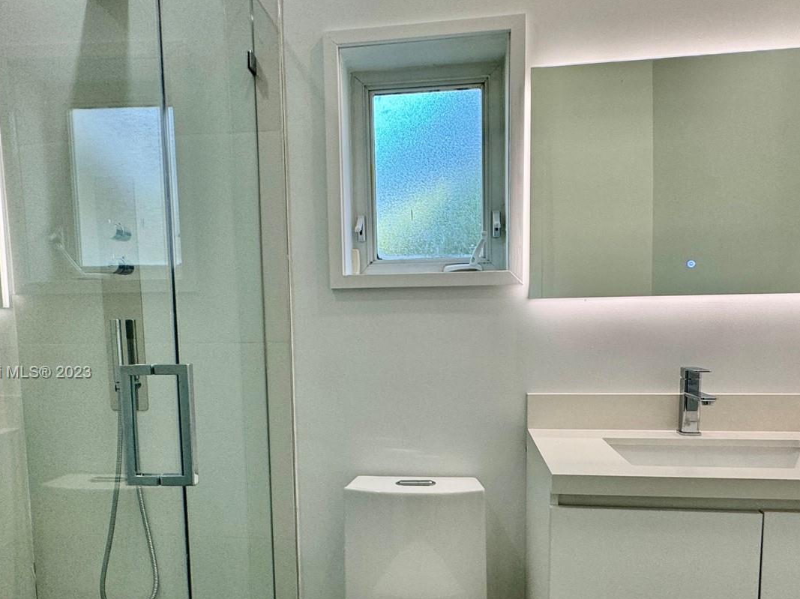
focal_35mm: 21
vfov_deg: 62.5
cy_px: 374
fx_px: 485
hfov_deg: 78.6
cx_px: 451
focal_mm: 2.22
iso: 125
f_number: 2.2
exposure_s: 1/120
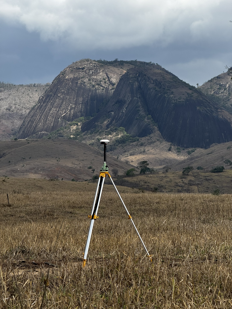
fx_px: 1072
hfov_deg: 12.3
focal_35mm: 120
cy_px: 154
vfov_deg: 16.4
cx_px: 116
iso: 50
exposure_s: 1/1186
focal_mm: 15.66
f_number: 2.8
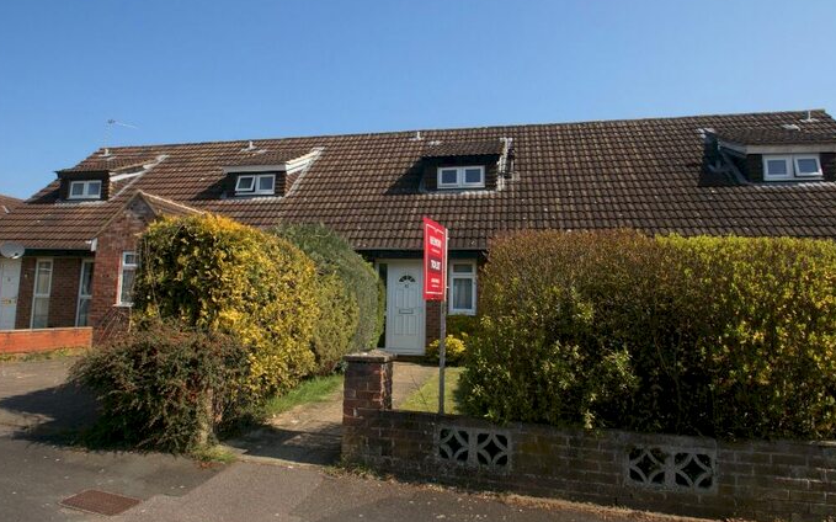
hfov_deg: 83.6
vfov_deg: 58.3
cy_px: 251
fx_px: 468
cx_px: 416
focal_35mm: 21
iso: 100
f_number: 10
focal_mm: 13
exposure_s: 1/125
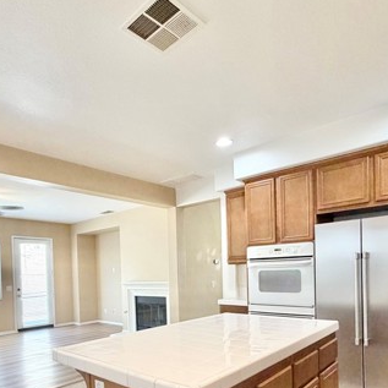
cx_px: 163
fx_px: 317
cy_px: 278
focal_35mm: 25
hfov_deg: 62.6
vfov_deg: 60.4
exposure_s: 1/120
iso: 250
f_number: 2.2
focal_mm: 2.22
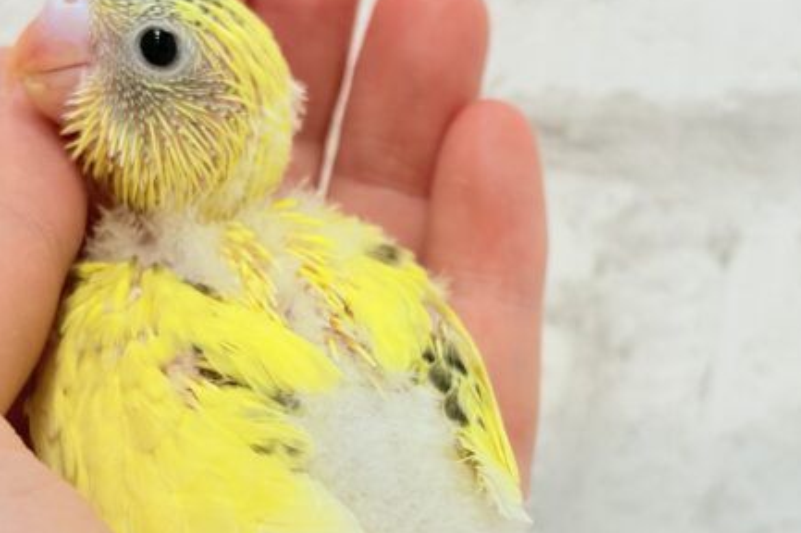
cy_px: 342
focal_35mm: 80
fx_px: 1779
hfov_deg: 25.4
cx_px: 413
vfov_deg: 17.0
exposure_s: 1/50
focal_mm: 5.96
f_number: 1.6
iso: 50
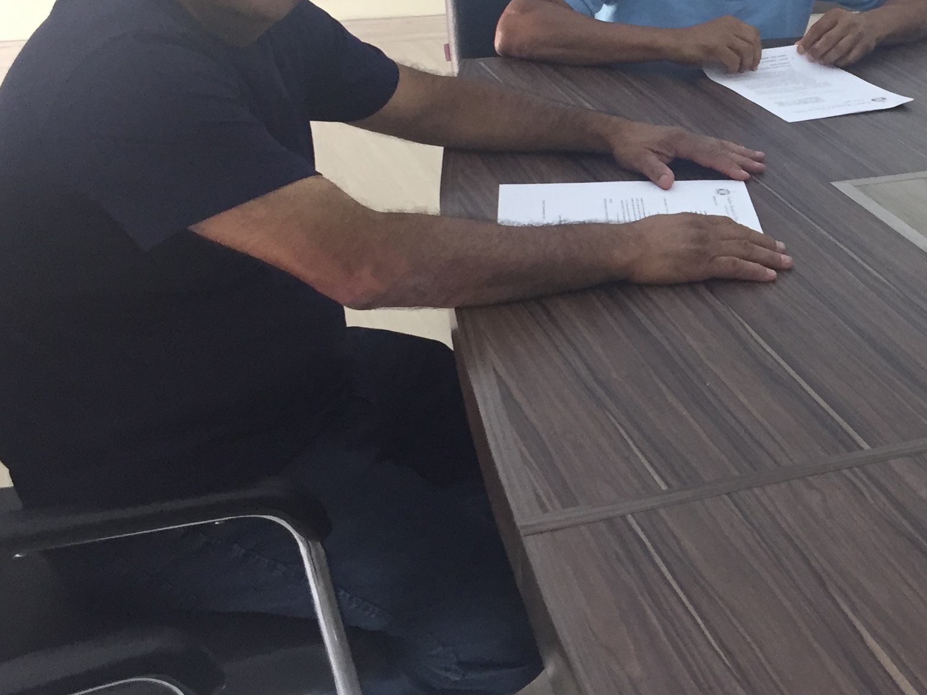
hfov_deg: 30.5
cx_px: 866
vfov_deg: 24.0
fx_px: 1607
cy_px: 122
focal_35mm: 60
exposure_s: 1/30
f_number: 2.2
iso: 80
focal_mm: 4.15
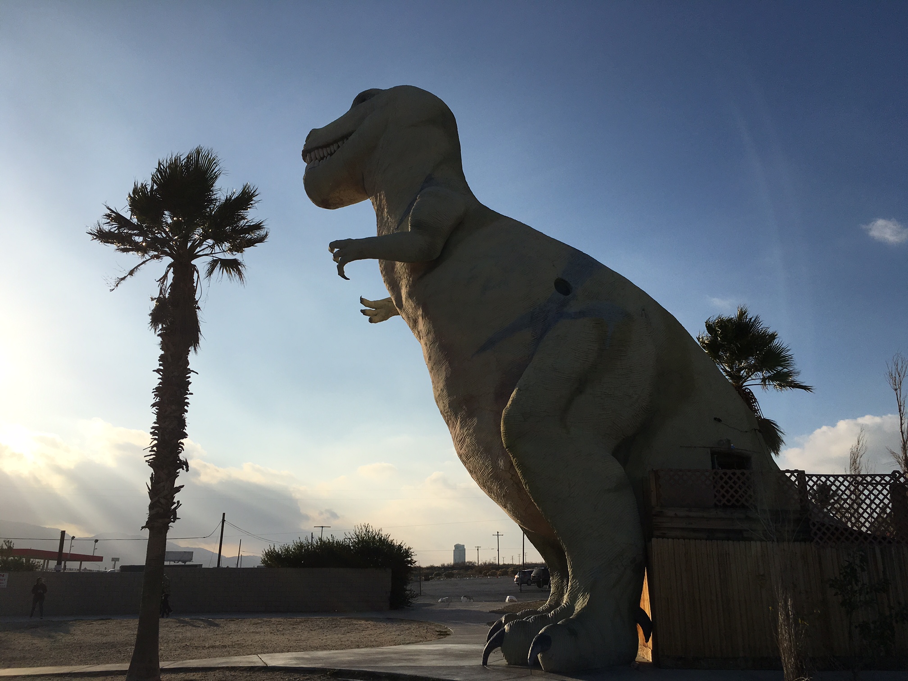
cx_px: 454
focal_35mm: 29
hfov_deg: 61.7
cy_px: 340
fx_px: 761
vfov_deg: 48.2
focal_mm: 4.15
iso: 25
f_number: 2.2
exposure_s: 1/4525
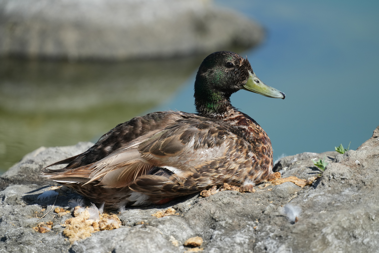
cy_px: 126
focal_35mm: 600
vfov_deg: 2.3
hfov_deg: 3.4
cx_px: 190
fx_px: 6316
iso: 640
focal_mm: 600
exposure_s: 1/2000
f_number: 5.6
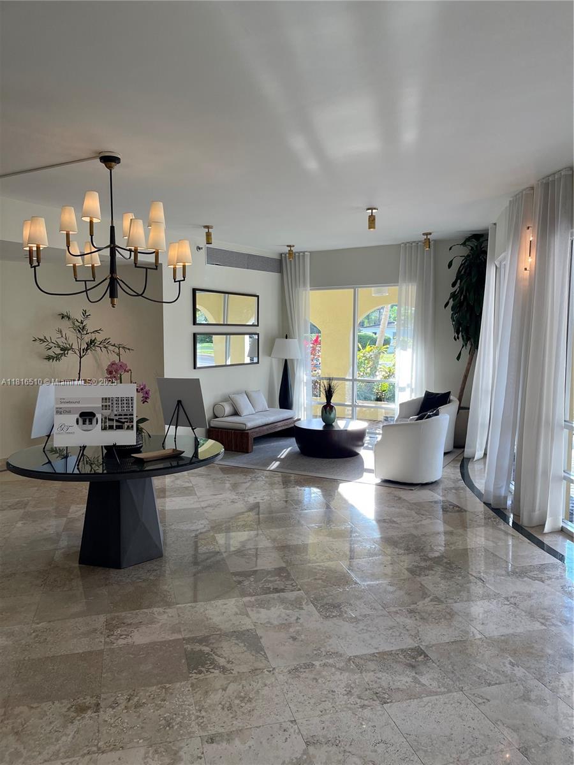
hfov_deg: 54.9
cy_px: 382
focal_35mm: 25
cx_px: 287
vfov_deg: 69.4
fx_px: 553
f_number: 1.6
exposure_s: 1/120
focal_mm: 5.1
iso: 50
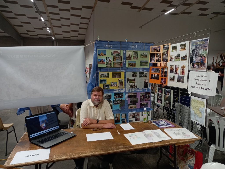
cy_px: 84
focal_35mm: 25
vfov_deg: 54.9
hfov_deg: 69.4
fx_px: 162
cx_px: 112
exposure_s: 1/50
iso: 160
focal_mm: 4.6
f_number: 2
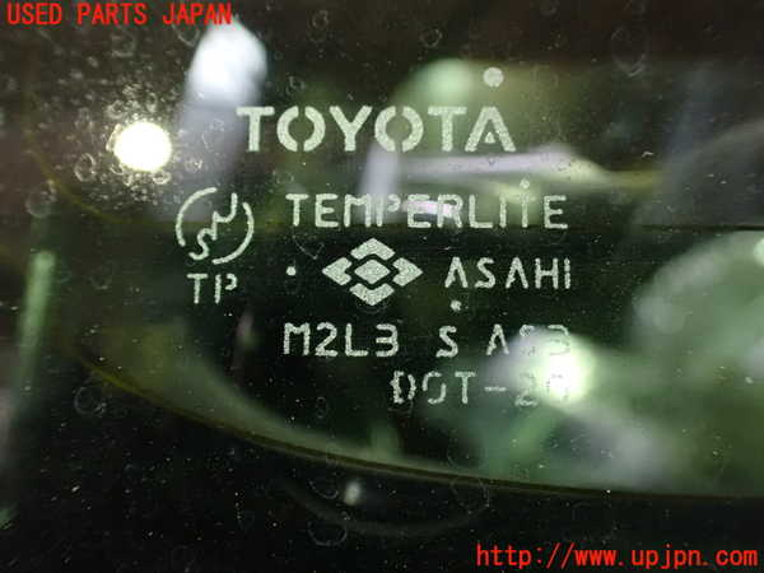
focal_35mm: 30
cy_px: 286
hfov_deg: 60.0
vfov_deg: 46.8
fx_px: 662
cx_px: 382
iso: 1600
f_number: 2.3
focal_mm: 5.4
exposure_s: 1/25
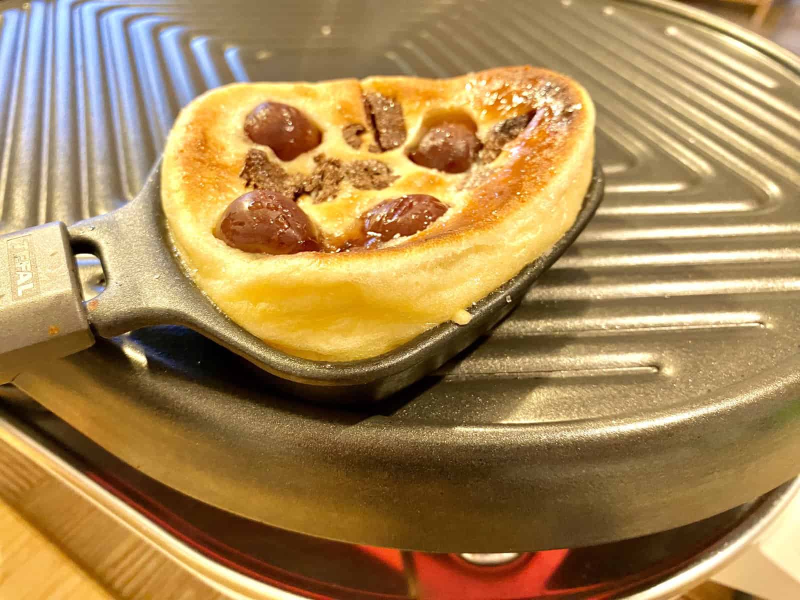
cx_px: 400
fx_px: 578
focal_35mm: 25
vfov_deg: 54.9
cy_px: 300
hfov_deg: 69.4
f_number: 1.8
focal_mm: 4.25
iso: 250
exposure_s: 1/50
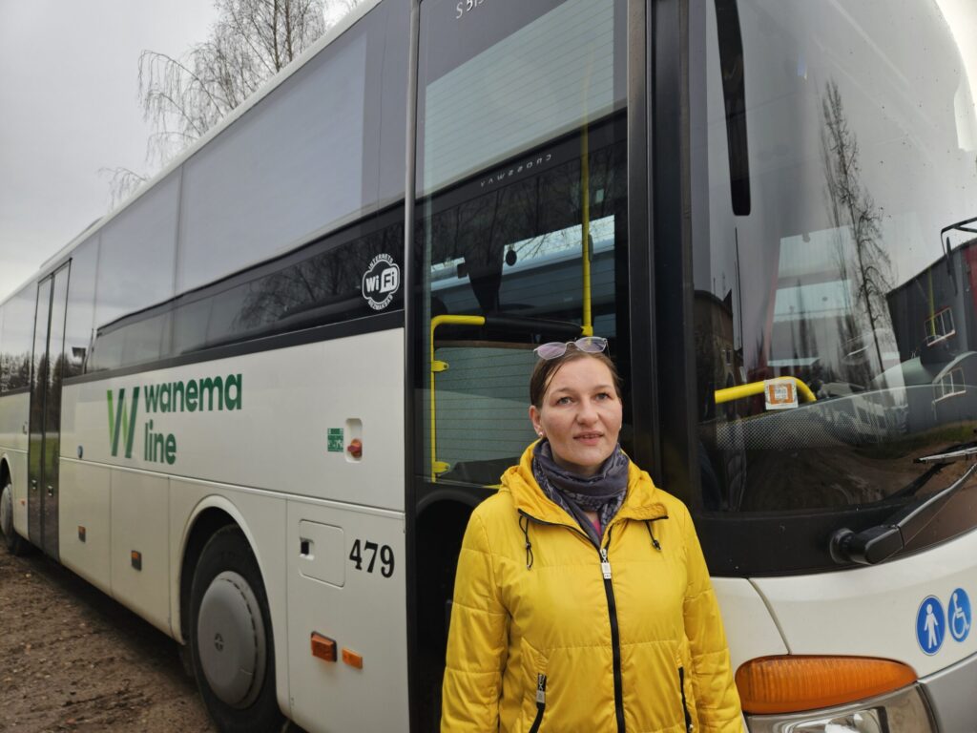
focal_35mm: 23
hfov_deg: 73.9
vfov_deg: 58.9
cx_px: 488
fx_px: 649
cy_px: 366
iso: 25
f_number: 1.8
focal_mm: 5.4
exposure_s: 1/210
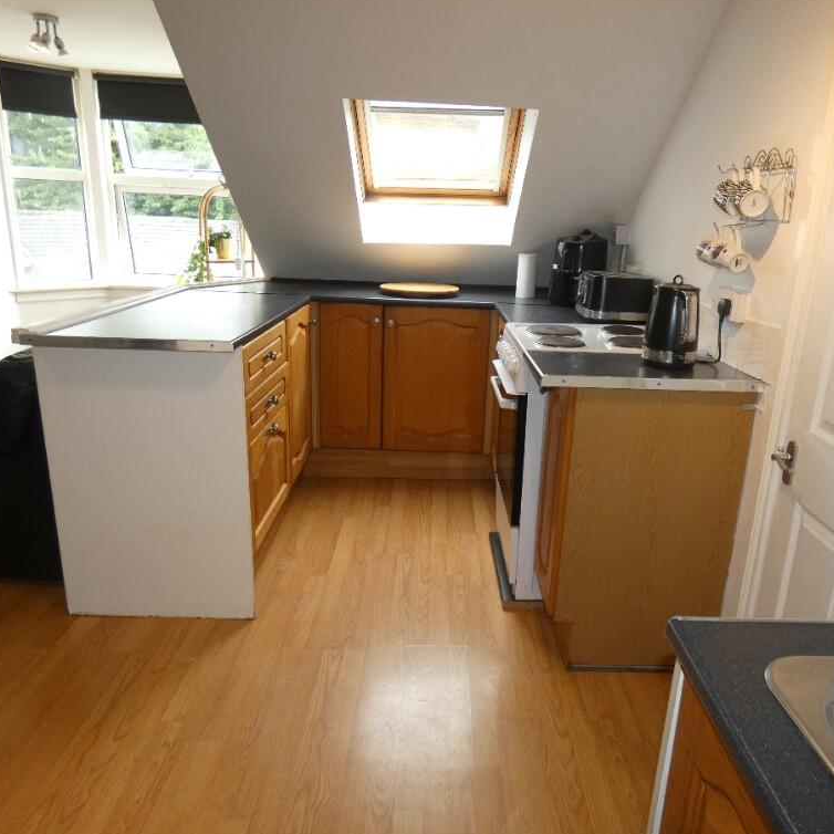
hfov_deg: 64.9
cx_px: 454
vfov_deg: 65.0
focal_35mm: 24
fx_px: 654
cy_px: 417
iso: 125
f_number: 2.8
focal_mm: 3.6
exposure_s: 1/60
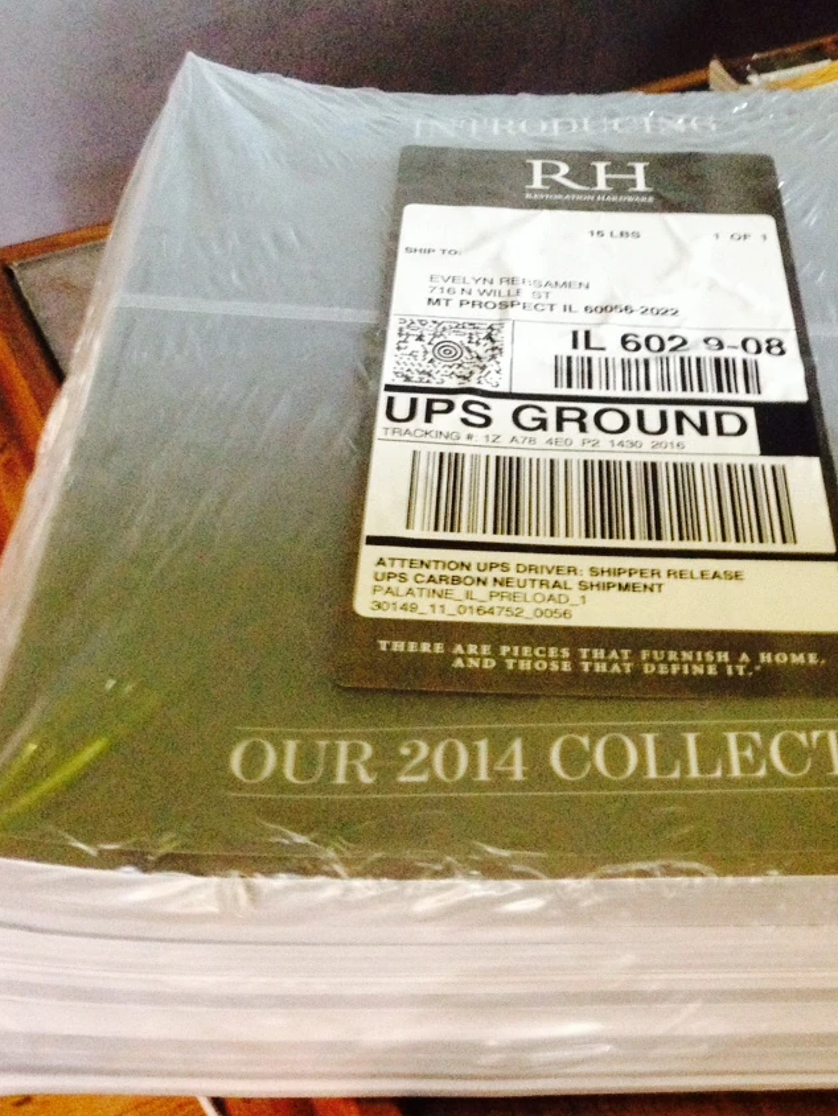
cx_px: 563
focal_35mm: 50
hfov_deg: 28.9
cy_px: 468
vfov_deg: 38.1
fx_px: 1613
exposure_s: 1/15
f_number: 2.4
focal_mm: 4.12
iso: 500
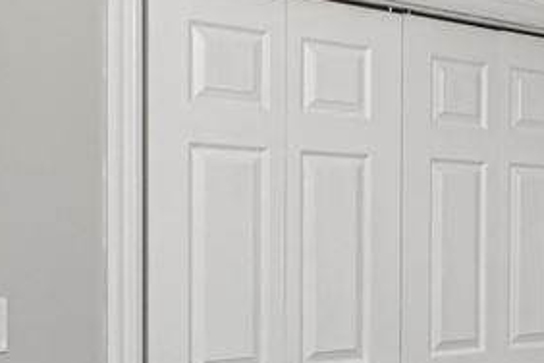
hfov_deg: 27.2
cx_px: 596
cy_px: 258
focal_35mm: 68
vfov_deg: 19.9
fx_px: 1027
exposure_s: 1/60
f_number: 14
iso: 2500
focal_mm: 10
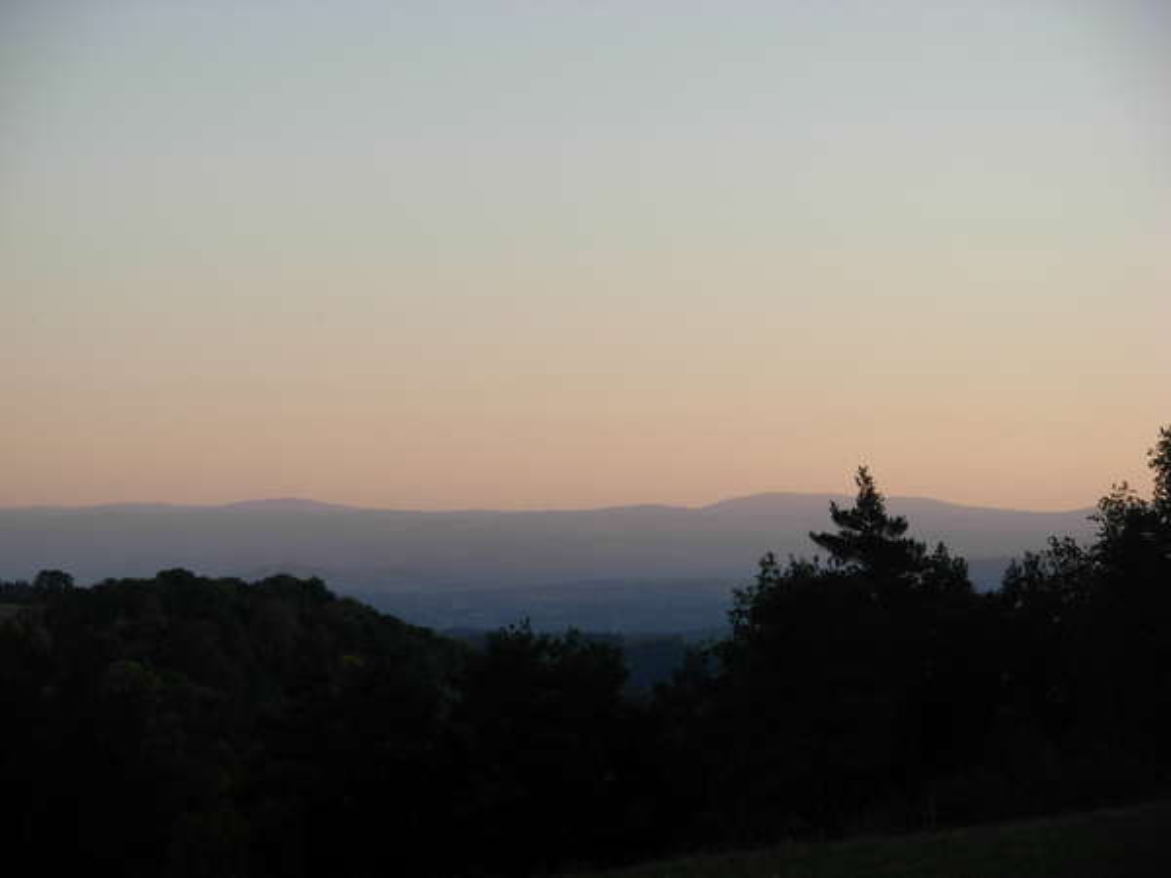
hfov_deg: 16.1
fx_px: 4127
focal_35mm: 122
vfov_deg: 12.1
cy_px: 439
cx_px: 586
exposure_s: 1/144
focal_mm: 20.2
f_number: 4.3
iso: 79
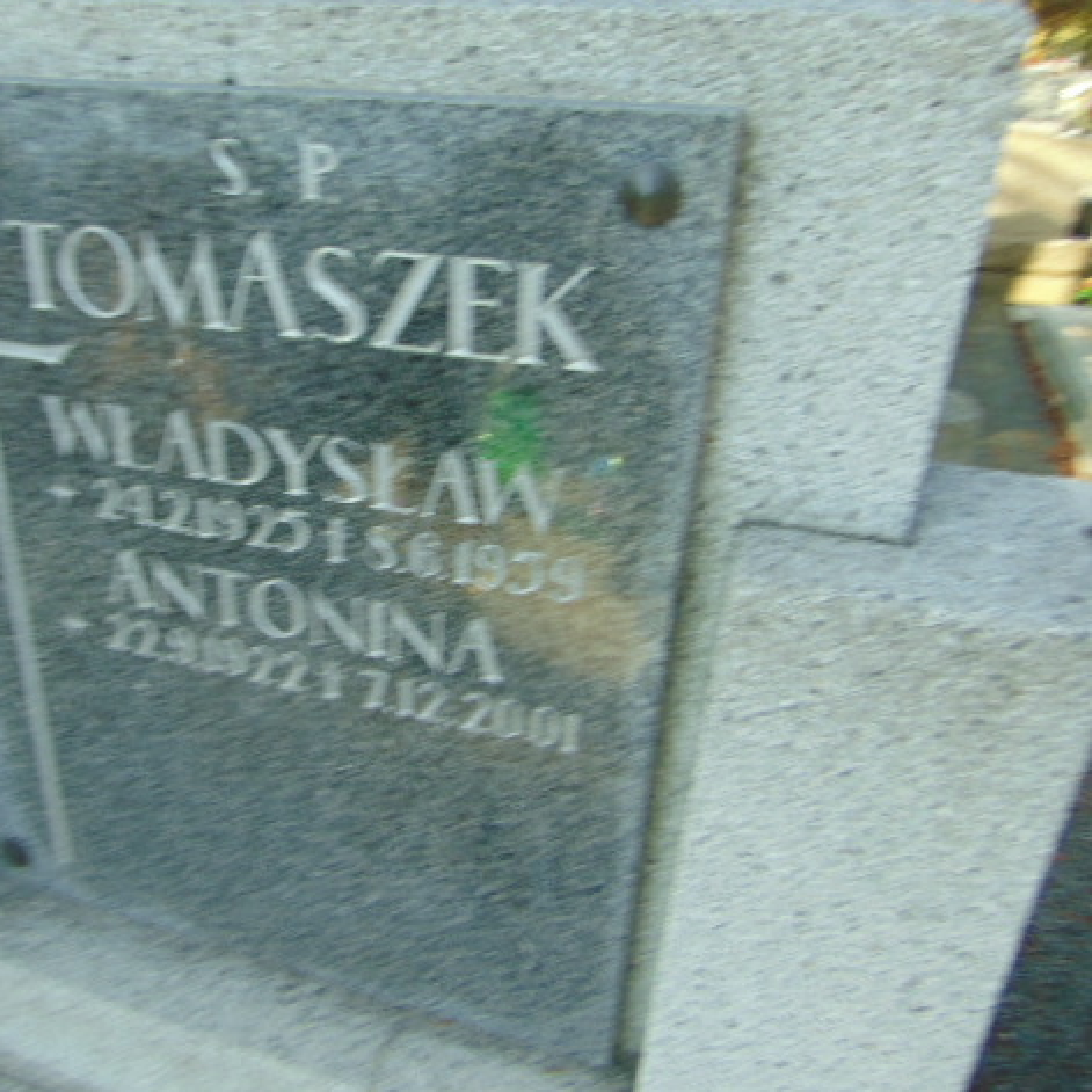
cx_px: 371
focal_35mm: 30
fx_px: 1071
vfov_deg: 54.0
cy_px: 545
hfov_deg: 53.1
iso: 80
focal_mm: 4.5
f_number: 3
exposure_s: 1/60
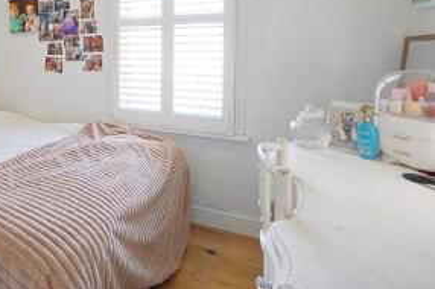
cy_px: 60
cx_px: 75
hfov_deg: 63.9
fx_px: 302
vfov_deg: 48.4
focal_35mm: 25
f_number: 4
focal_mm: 10
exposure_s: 1/160
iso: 800
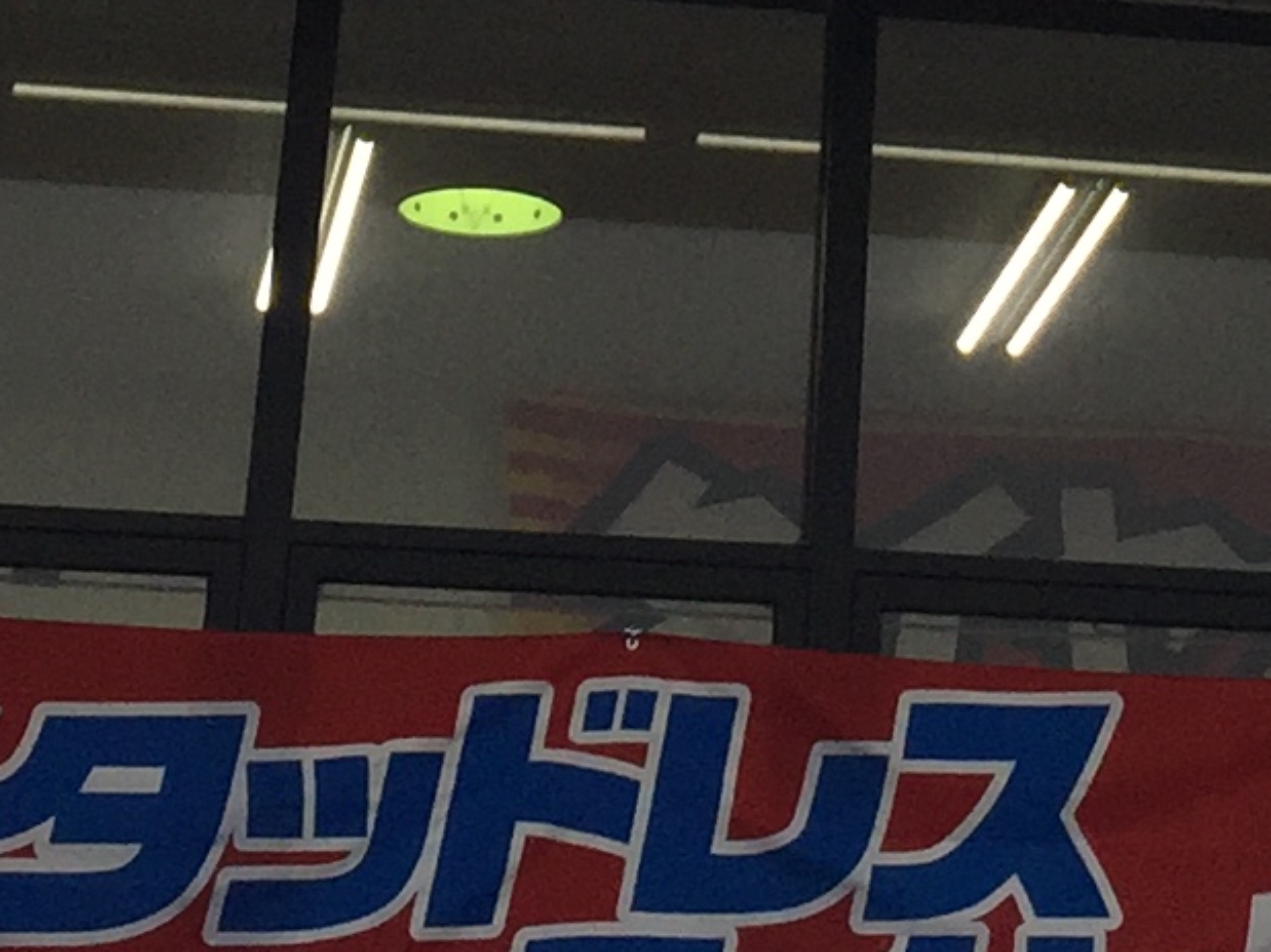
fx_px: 5617
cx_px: 1328
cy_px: -1291
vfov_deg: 8.8
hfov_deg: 12.7
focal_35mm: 153
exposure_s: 1/494
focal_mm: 4.15
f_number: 2.2
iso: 32
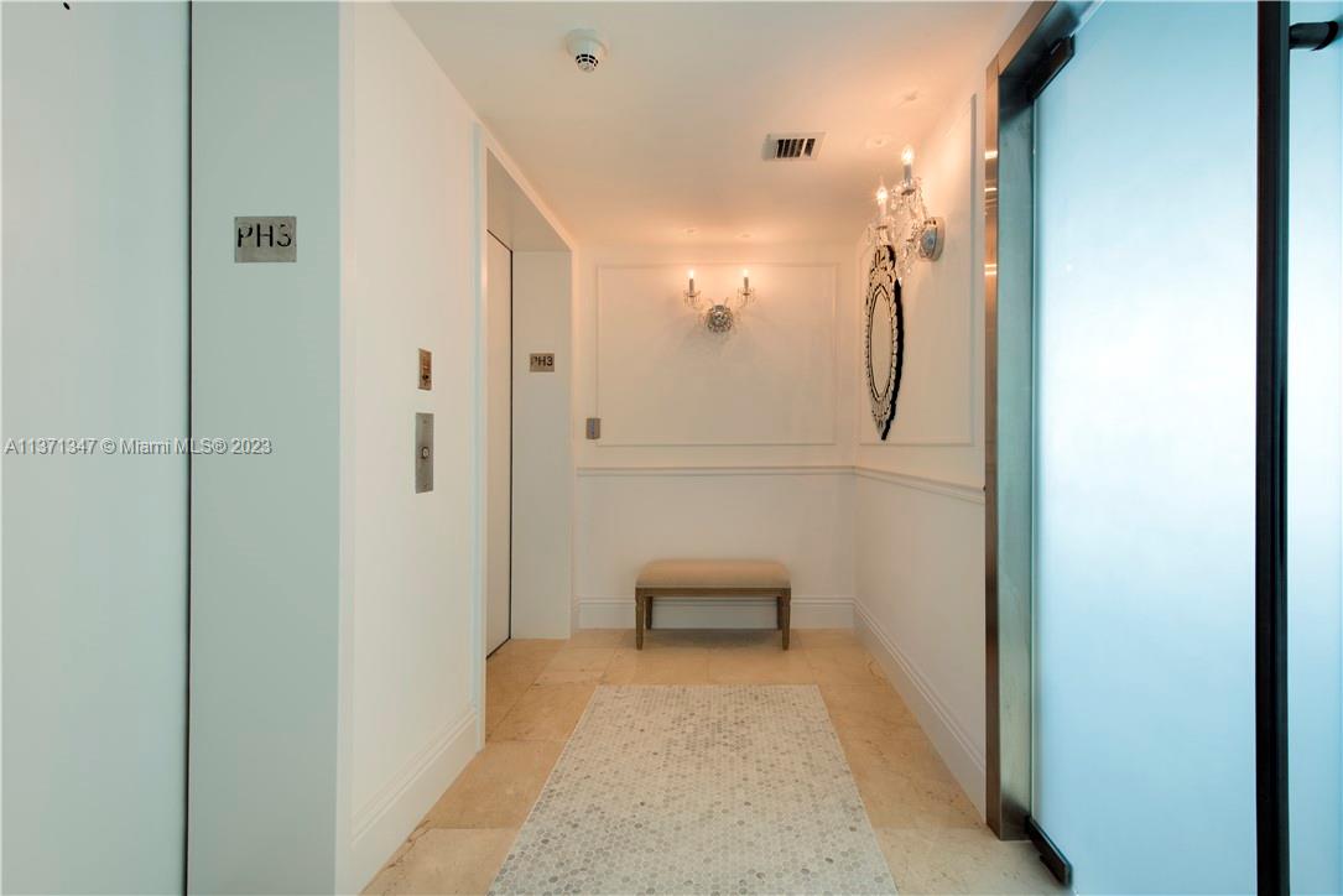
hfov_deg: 100.4
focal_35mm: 15
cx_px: 672
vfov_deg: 77.4
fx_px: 560
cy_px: 448
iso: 100
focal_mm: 15
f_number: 13
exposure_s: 1/4
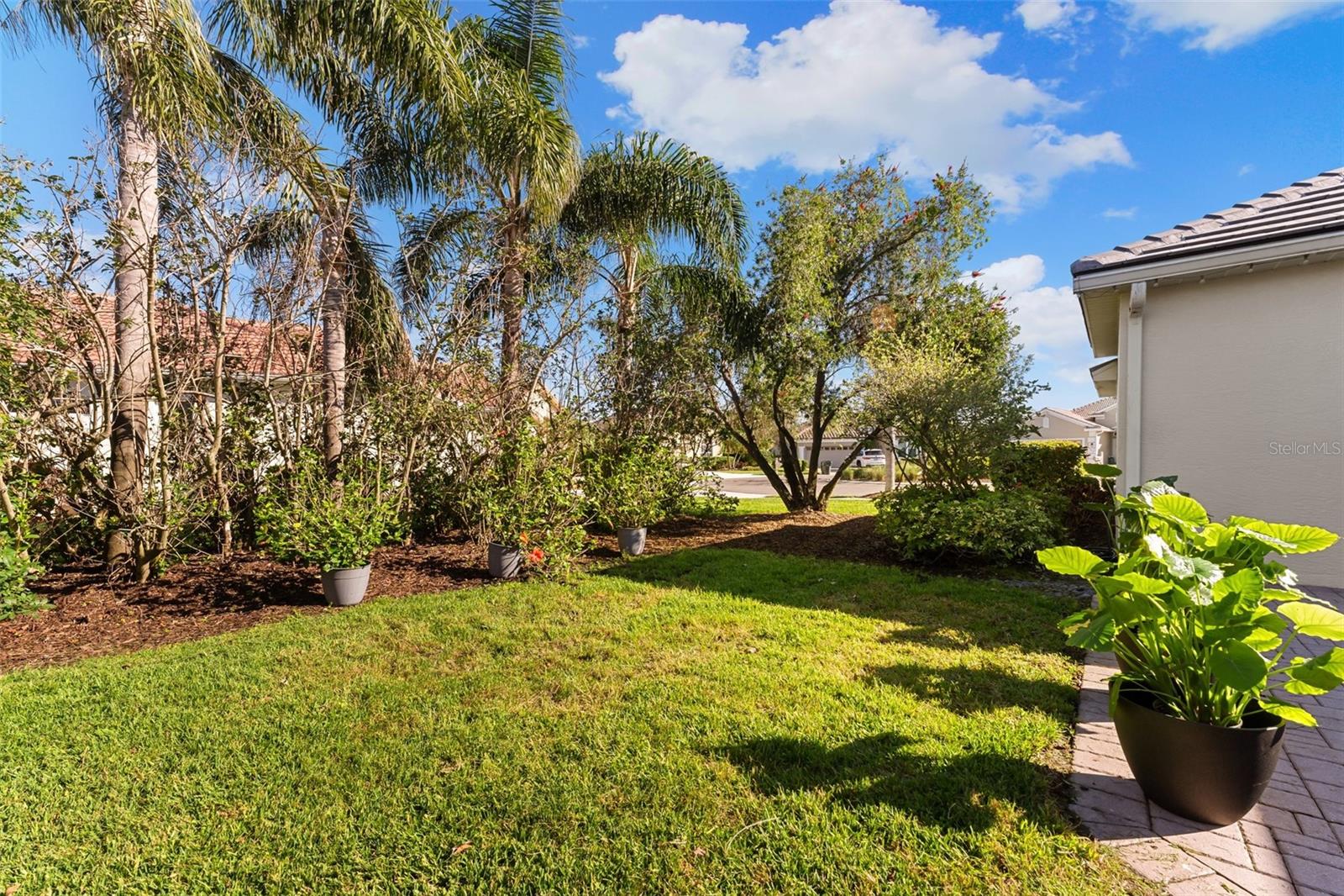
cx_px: 672
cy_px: 448
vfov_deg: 81.2
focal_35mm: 14
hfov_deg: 104.3
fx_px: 523
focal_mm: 14
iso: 400
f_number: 6.3
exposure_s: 1/1000
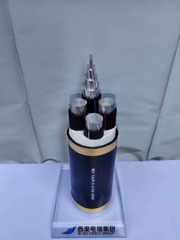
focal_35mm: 27
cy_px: 120
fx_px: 187
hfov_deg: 51.4
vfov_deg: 65.3
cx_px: 90
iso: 100
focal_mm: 6.14
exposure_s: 1/110
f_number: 1.8
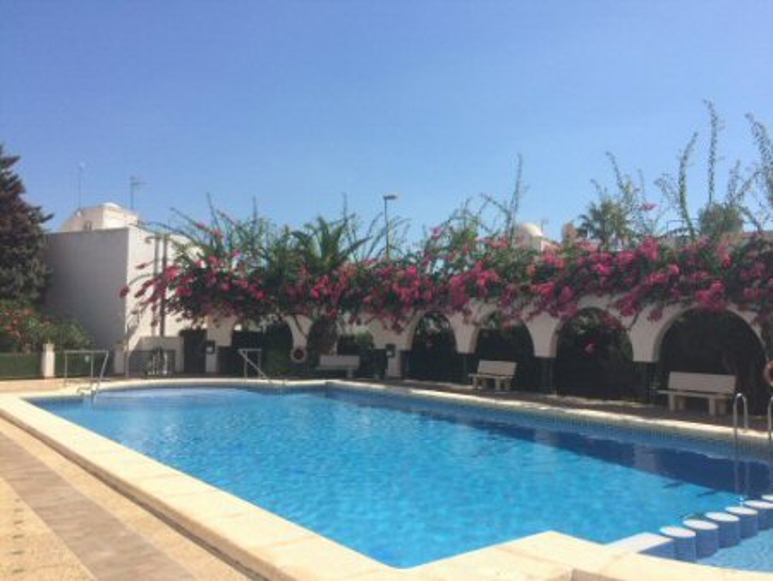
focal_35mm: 29
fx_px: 648
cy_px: 290
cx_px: 386
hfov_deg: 61.6
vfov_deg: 48.3
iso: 32
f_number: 2.2
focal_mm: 4.15
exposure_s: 1/3165
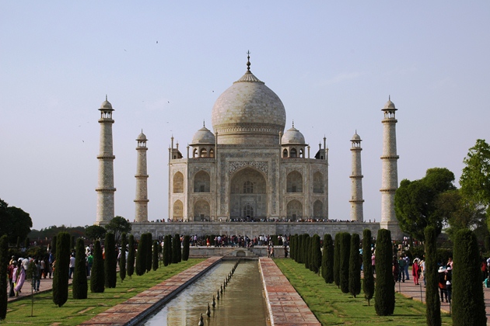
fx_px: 871
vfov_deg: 21.2
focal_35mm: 64
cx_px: 247
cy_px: 165
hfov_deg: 31.4
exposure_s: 1/320
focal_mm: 42
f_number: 10
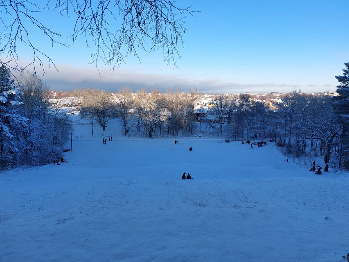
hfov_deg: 69.4
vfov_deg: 54.9
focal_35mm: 25
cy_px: 131
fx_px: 252
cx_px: 174
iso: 25
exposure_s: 1/529
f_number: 1.8
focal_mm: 5.23
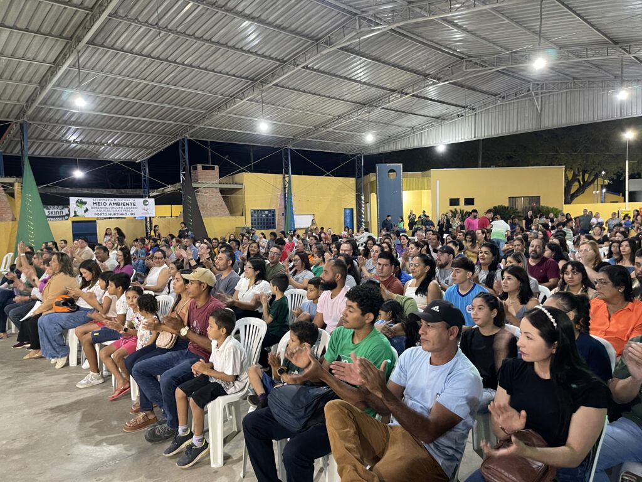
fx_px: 464
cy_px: 241
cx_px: 321
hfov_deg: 69.4
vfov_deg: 54.9
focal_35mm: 25
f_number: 1.6
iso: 500
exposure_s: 1/30
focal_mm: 5.1
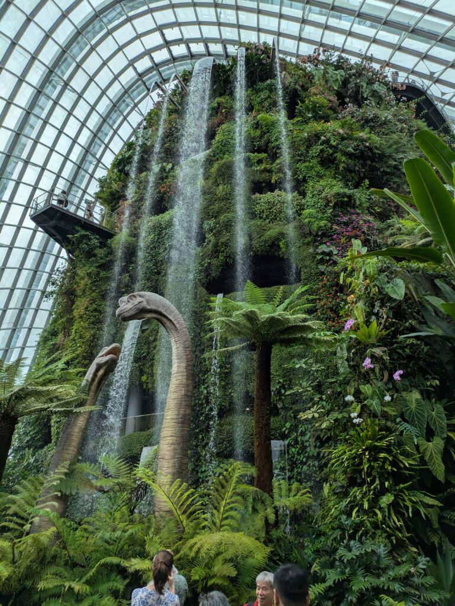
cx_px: 228
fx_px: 438
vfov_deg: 69.4
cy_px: 303
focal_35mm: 25
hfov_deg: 54.9
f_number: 1.89
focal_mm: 5.43
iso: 39
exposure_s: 1/613
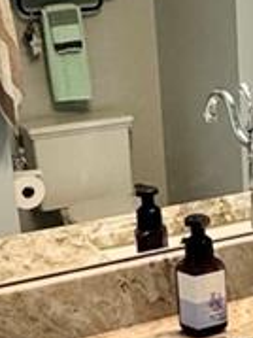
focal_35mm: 94
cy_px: 230
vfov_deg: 20.8
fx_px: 917
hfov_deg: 15.2
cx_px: 289
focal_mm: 2.22
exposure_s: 1/60
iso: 250
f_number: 2.2
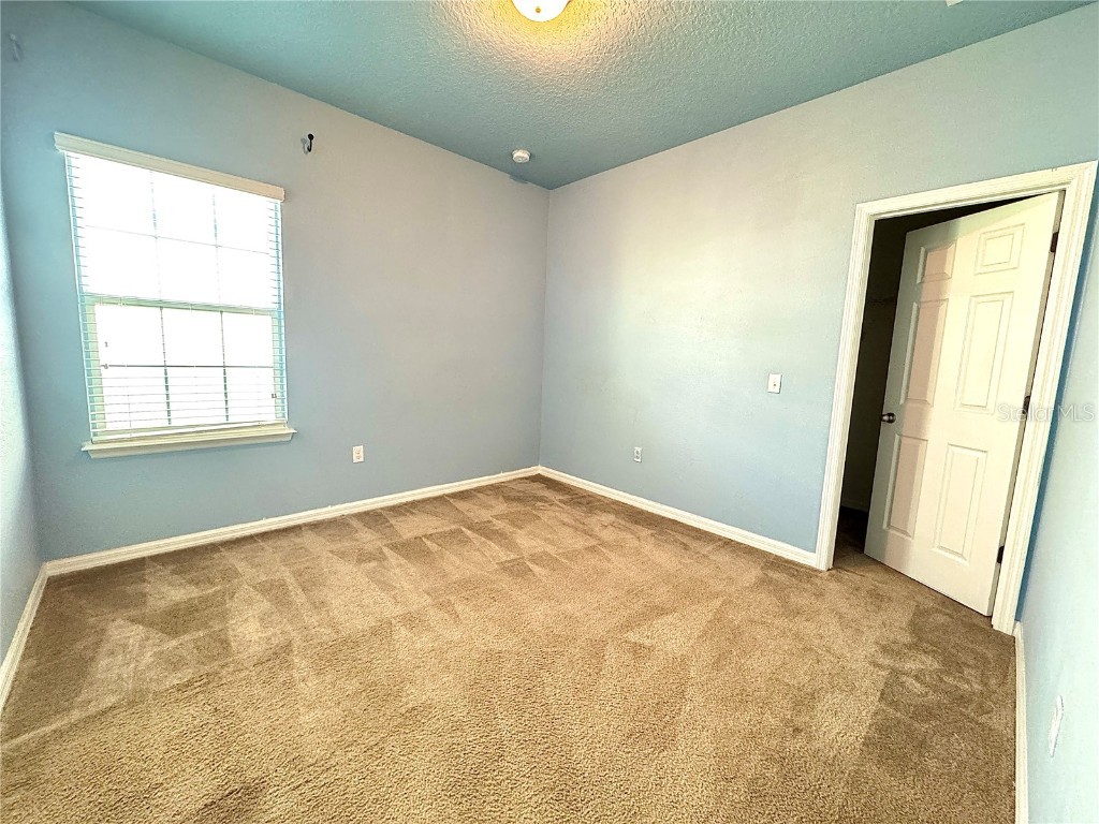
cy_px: 412
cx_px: 550
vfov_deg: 85.7
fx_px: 444
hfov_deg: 102.1
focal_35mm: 14
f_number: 2.2
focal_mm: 2.22
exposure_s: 1/60
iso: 640
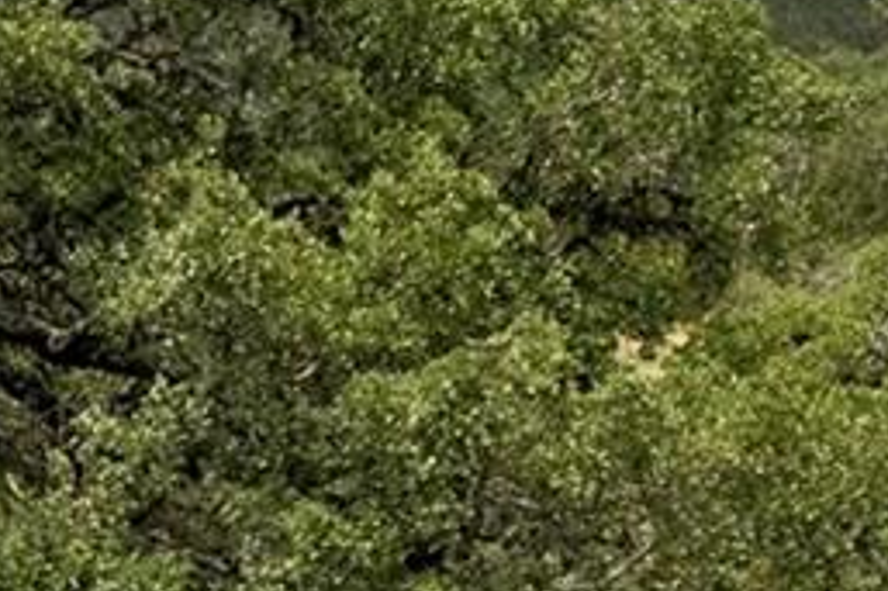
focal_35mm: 175
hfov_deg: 11.5
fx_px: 4314
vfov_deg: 7.7
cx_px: -152
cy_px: 755
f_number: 2.8
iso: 100
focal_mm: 8.38
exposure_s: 1/320
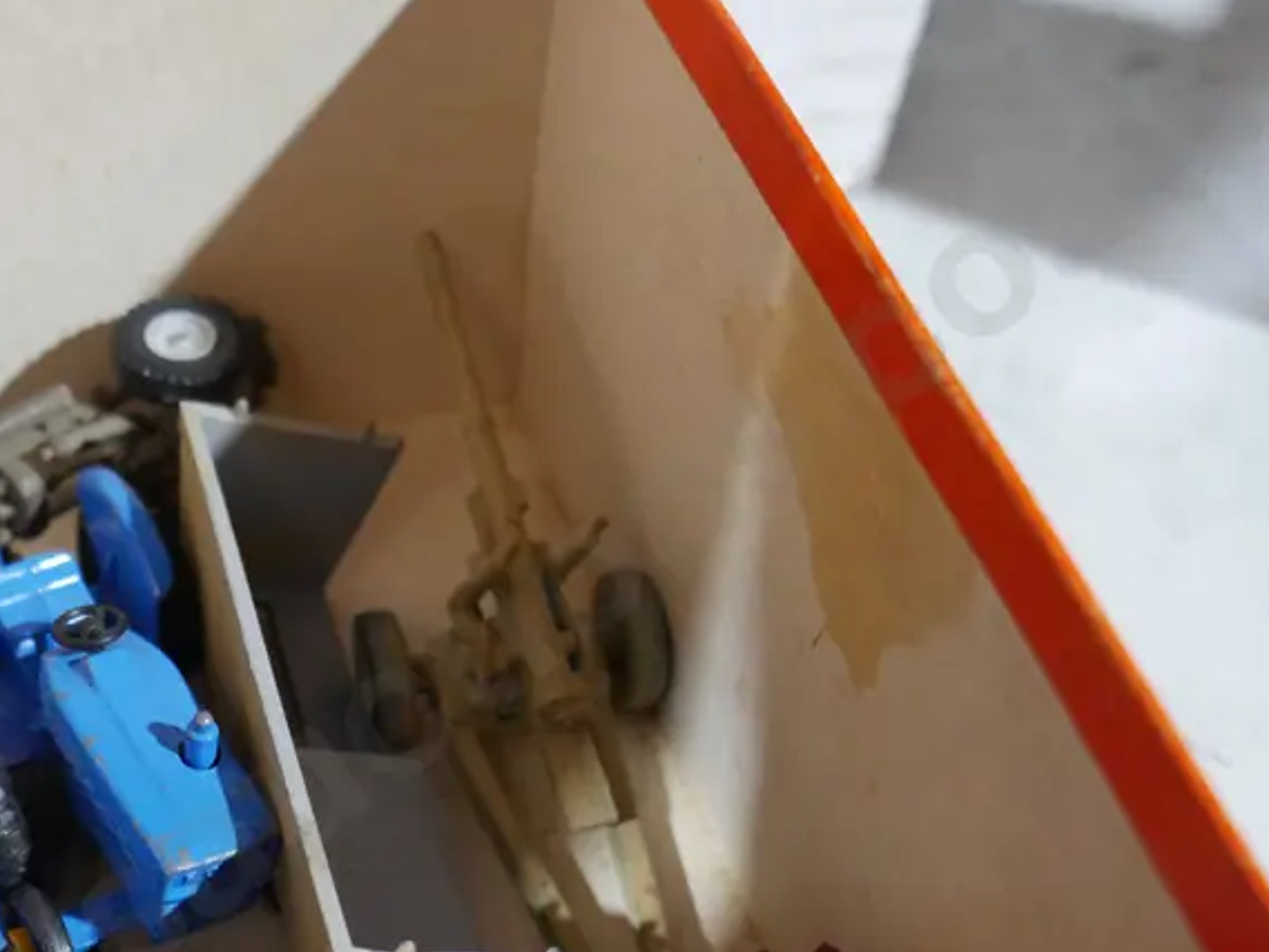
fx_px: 1980
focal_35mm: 54
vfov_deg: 26.5
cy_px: 777
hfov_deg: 34.8
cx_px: 321
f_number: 3.6
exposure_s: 1/60
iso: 2000
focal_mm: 15
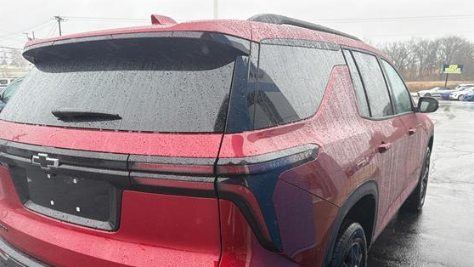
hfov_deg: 64.3
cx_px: 233
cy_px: 194
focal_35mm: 30
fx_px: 377
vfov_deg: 38.1
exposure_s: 1/309
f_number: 1.78
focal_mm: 6.76
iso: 100
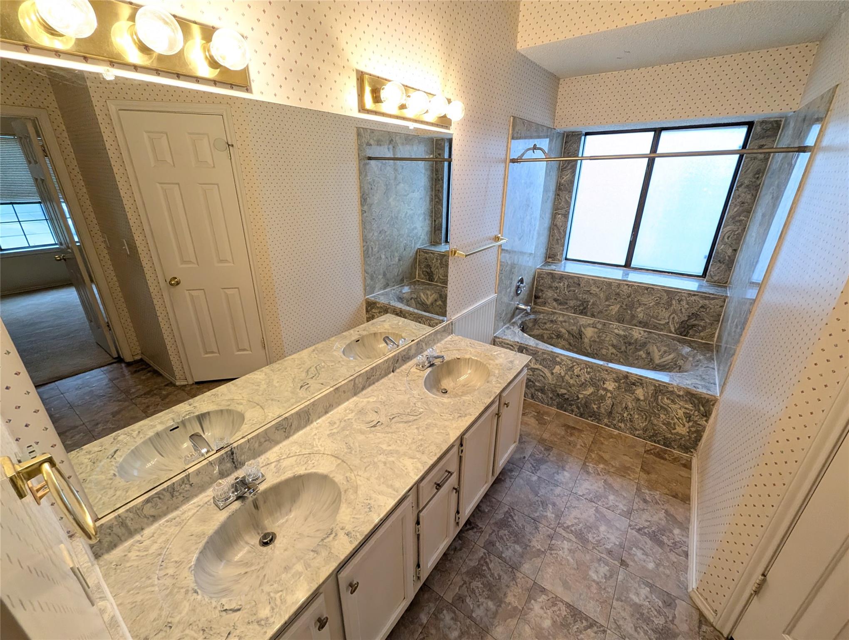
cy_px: 320
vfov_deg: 90.1
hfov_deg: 106.1
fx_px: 319
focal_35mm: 13
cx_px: 424
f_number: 2.2
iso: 414
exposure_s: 1/120
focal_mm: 1.95
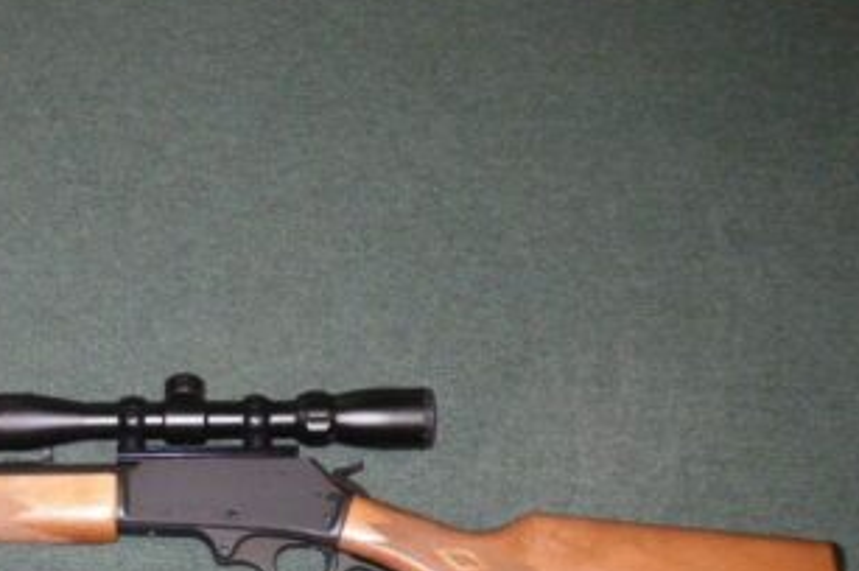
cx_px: 132
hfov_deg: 33.7
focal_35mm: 57
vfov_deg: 22.9
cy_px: 546
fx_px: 1359
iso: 400
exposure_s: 1/50
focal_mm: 5
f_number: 3.5
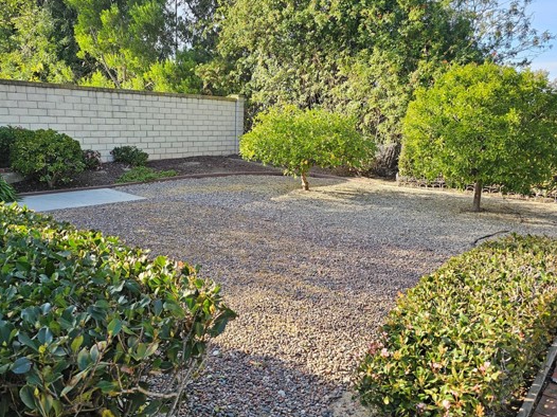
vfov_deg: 49.7
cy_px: 218
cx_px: 246
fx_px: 450
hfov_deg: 63.3
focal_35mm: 28
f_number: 1.7
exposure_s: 1/207
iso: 20
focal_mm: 6.3
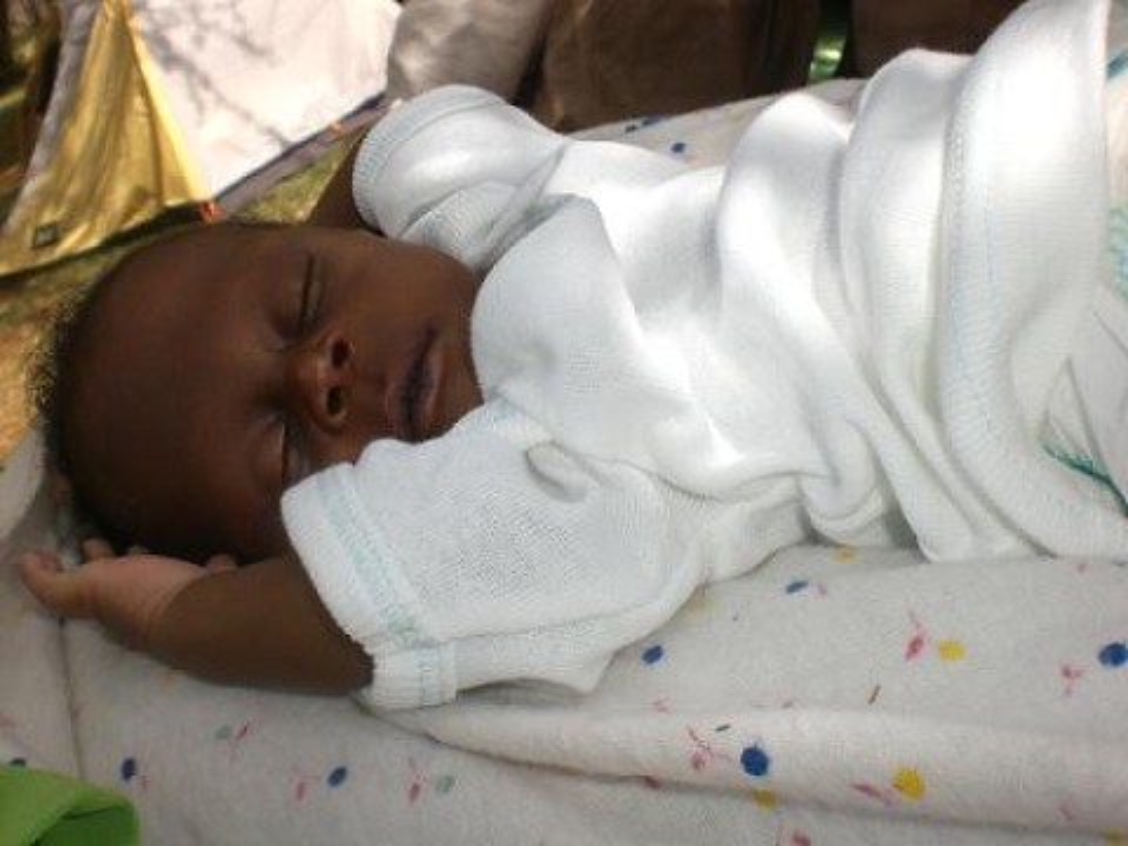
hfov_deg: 49.0
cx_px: 564
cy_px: 423
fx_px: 1238
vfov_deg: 37.7
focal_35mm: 38
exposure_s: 1/400
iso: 50
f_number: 4.4
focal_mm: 6.3
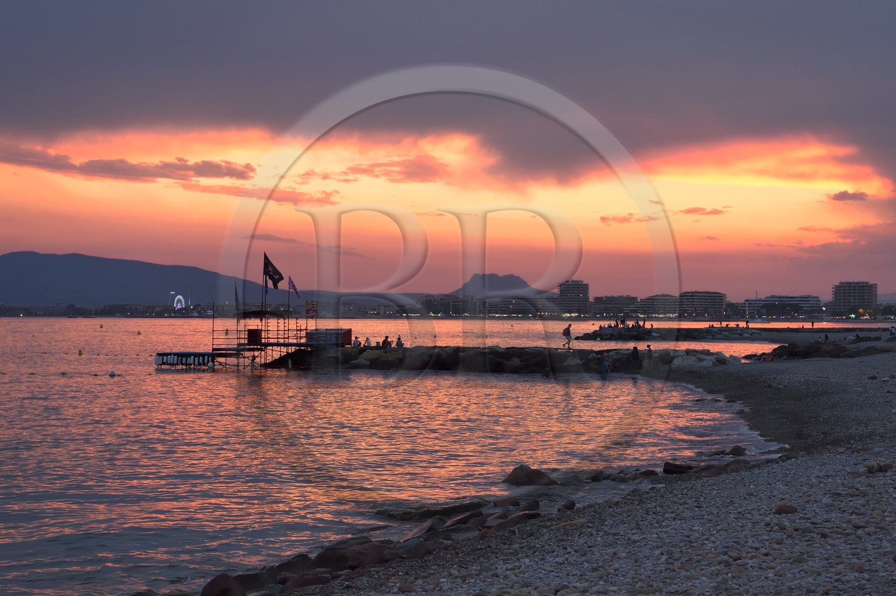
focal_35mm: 70
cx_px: 448
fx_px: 1741
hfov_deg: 28.9
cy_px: 298
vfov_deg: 19.4
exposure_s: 1/60
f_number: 5.6
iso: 800
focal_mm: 70
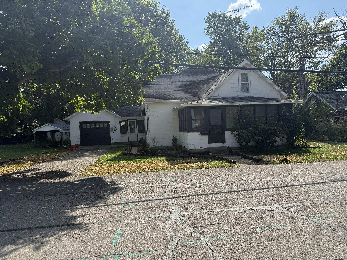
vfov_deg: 56.8
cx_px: 174
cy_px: 130
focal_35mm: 24
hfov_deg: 71.6
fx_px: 241
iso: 100
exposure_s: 1/4673
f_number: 1.78
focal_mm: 6.76
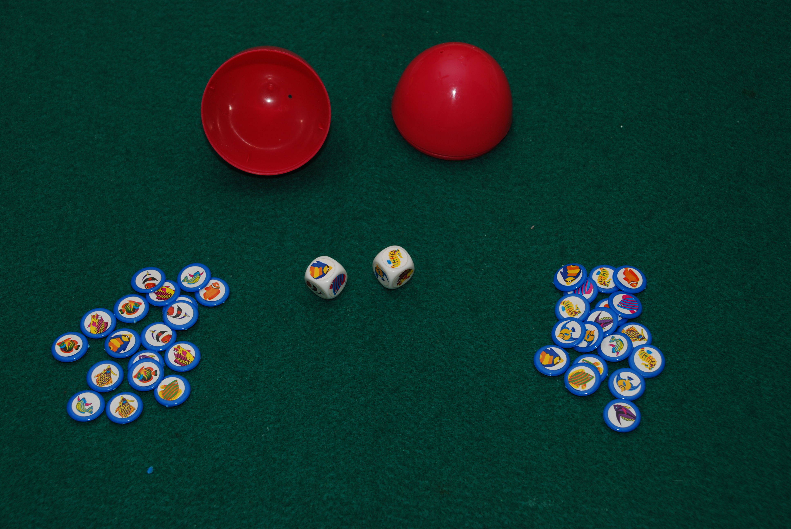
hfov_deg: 28.0
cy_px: 264
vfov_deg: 19.0
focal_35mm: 72
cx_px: 396
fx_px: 1584
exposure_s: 1/200
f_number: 8
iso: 100
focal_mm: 48
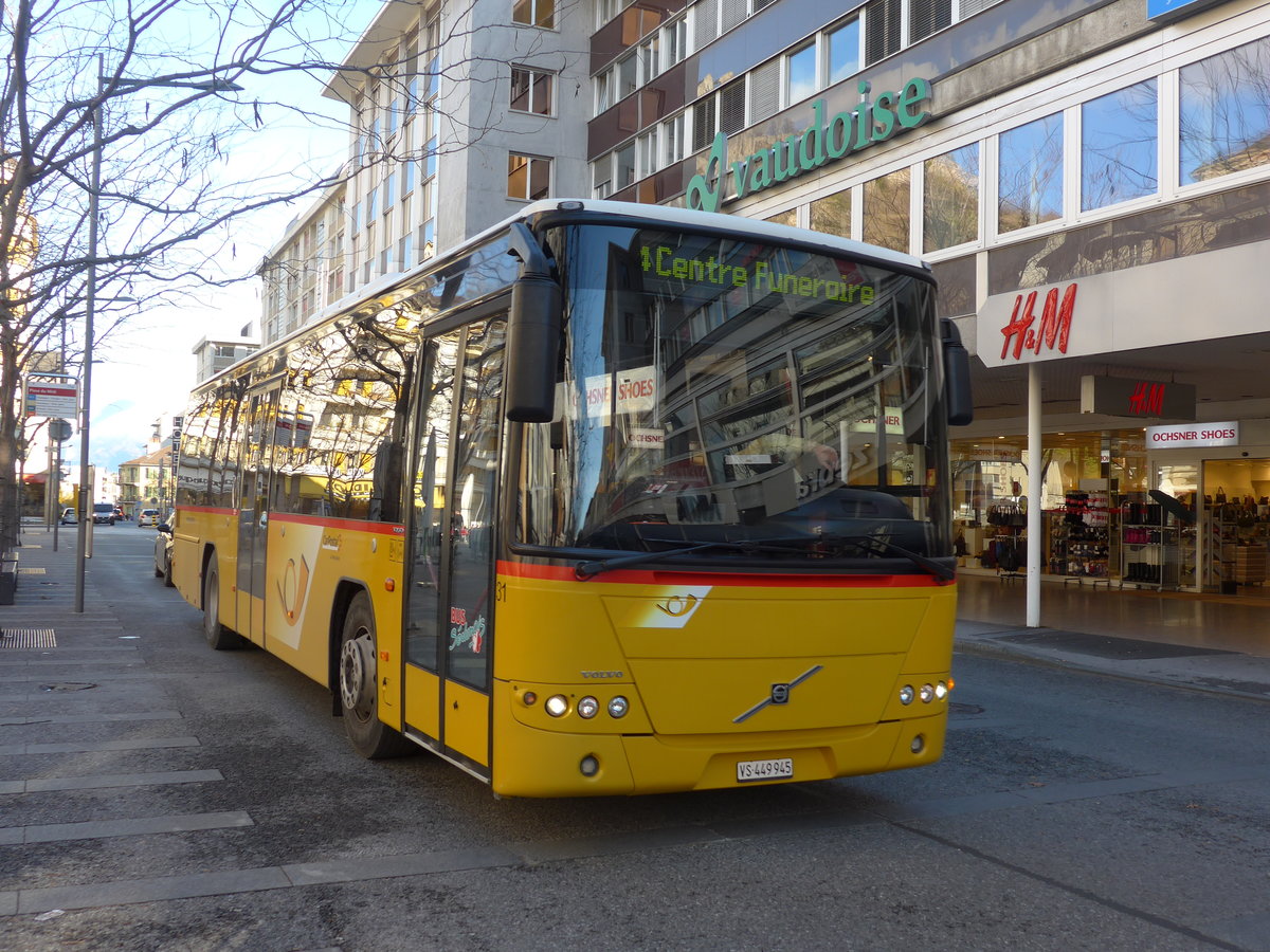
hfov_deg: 54.0
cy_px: 476
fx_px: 1247
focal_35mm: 34
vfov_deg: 41.8
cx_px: 635
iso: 80
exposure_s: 1/200
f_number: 2.8
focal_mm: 7
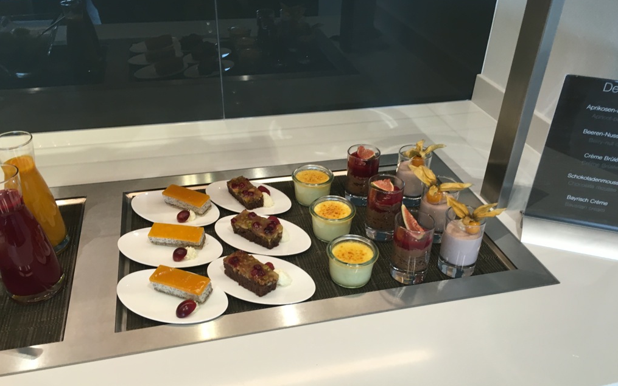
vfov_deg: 40.6
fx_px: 522
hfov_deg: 61.2
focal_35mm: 31
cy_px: 218
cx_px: 311
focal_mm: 4.15
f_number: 2.2
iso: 50
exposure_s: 1/33
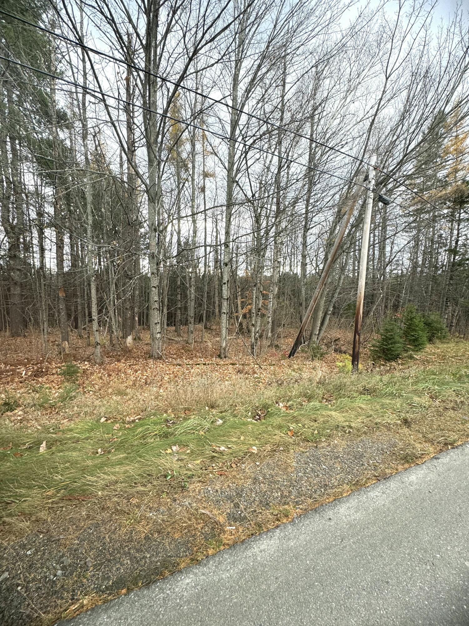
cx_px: 234
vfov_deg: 102.1
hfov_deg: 85.7
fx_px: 253
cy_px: 313
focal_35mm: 14
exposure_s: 1/99
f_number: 2.2
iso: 80
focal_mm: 2.22
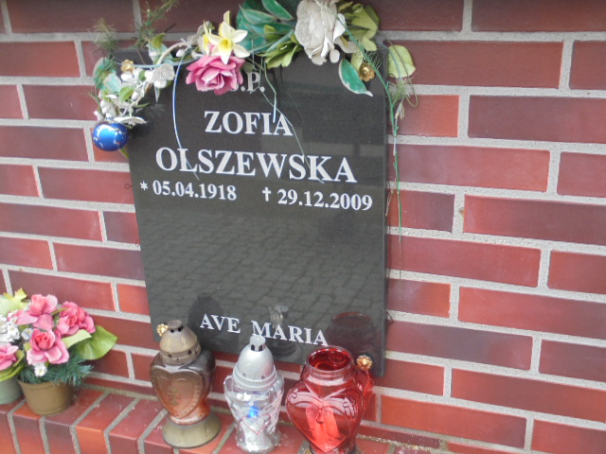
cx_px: 303
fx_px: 665
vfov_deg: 37.7
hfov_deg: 49.0
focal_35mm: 38
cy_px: 227
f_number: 4.2
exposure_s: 1/50
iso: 100
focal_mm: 6.9
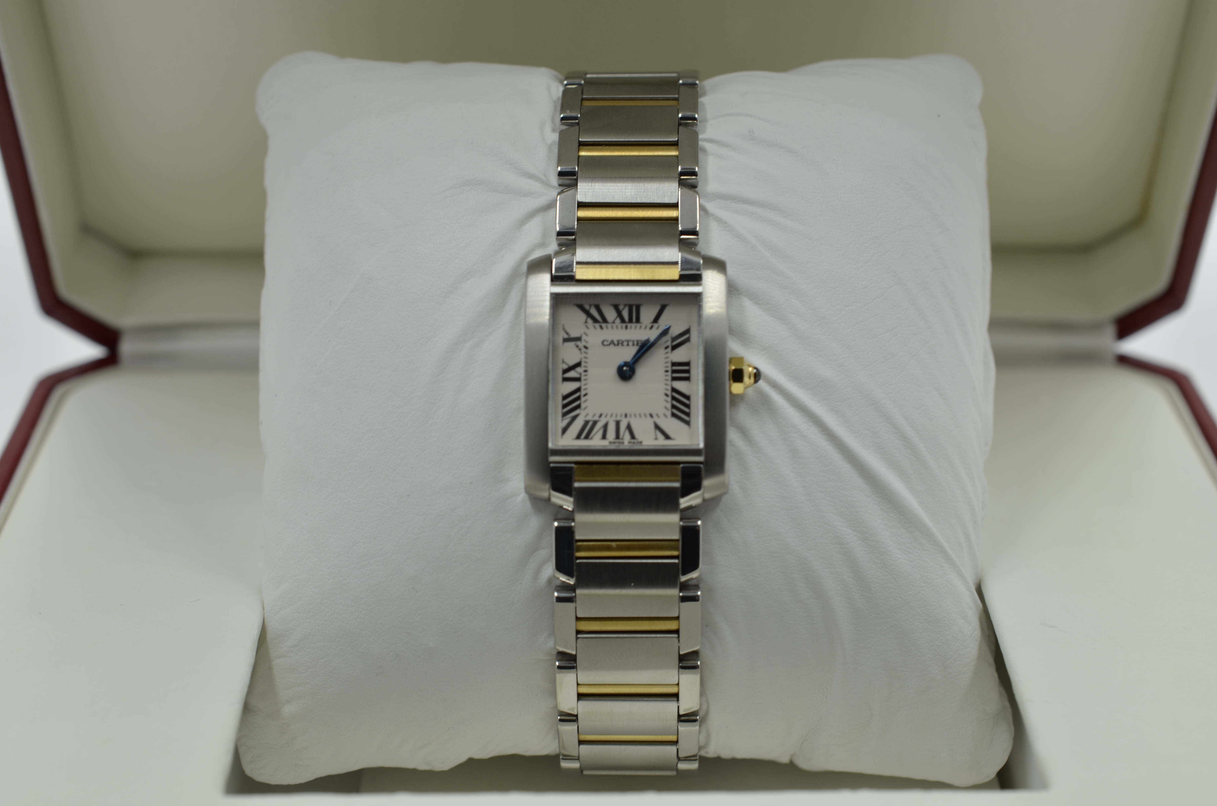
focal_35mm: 60
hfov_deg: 33.5
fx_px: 2024
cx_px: 608
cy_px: 403
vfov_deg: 22.5
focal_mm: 40
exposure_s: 1/50
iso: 125
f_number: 8
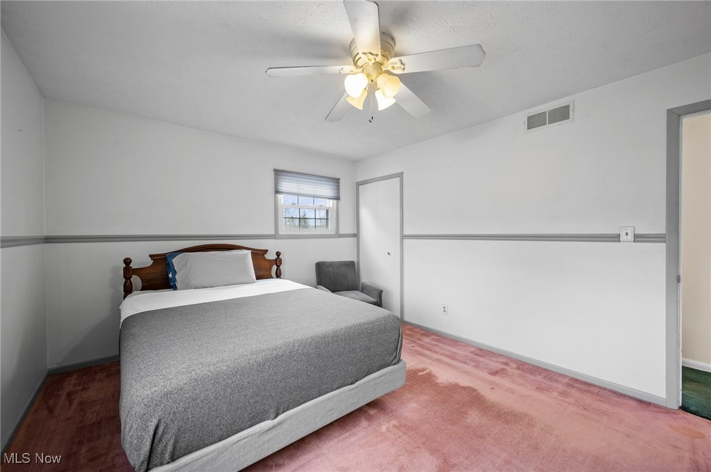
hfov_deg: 104.3
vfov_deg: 81.1
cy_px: 236
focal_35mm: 14
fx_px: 276
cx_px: 356
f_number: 8
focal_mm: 14
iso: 400
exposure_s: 1/5
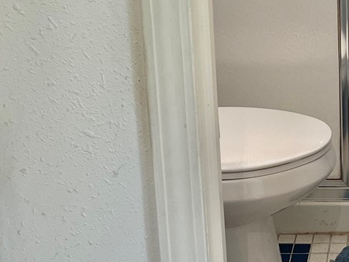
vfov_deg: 16.3
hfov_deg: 21.3
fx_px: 878
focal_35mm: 87
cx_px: 392
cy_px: -46
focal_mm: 5.1
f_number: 1.6
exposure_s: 1/60
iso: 64
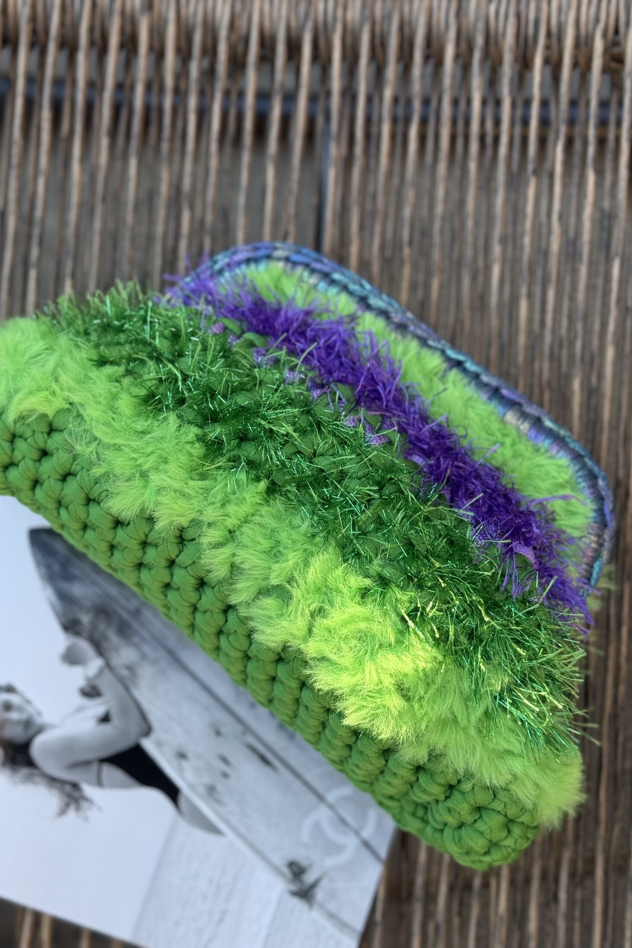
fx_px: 1317
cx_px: 283
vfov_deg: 39.6
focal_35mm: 50
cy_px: 474
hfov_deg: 27.0
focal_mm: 6.76
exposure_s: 1/447
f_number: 1.78
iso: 80
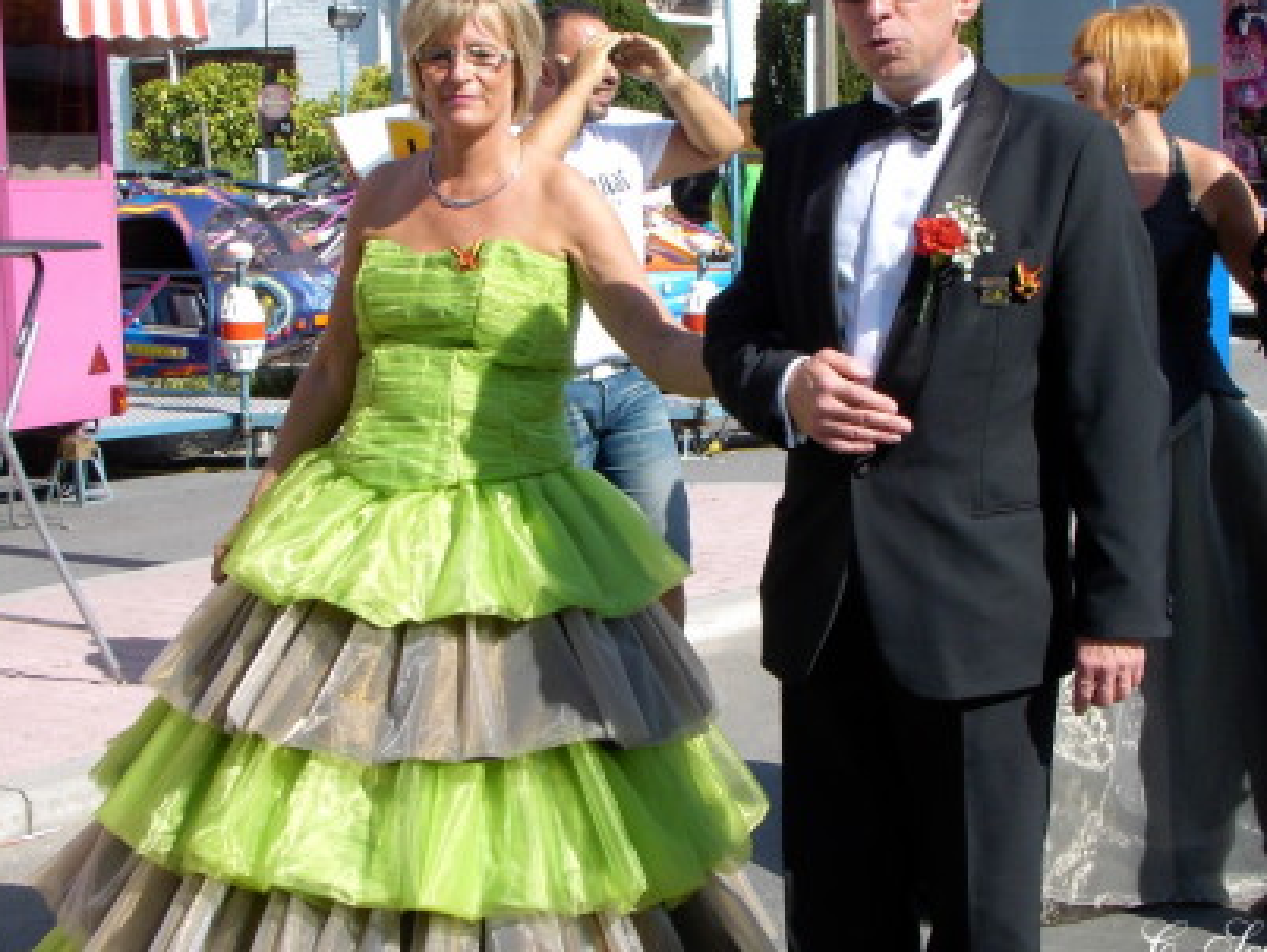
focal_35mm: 74
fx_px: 2710
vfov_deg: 19.9
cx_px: 662
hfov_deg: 26.3
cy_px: 435
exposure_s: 1/210
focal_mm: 9.5
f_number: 5
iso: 70
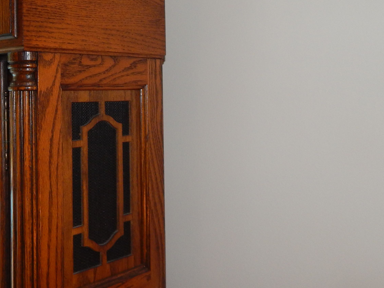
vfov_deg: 30.4
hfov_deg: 38.8
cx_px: 73
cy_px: 78
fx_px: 521
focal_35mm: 47
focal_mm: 4
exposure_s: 1/30
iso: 200
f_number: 3
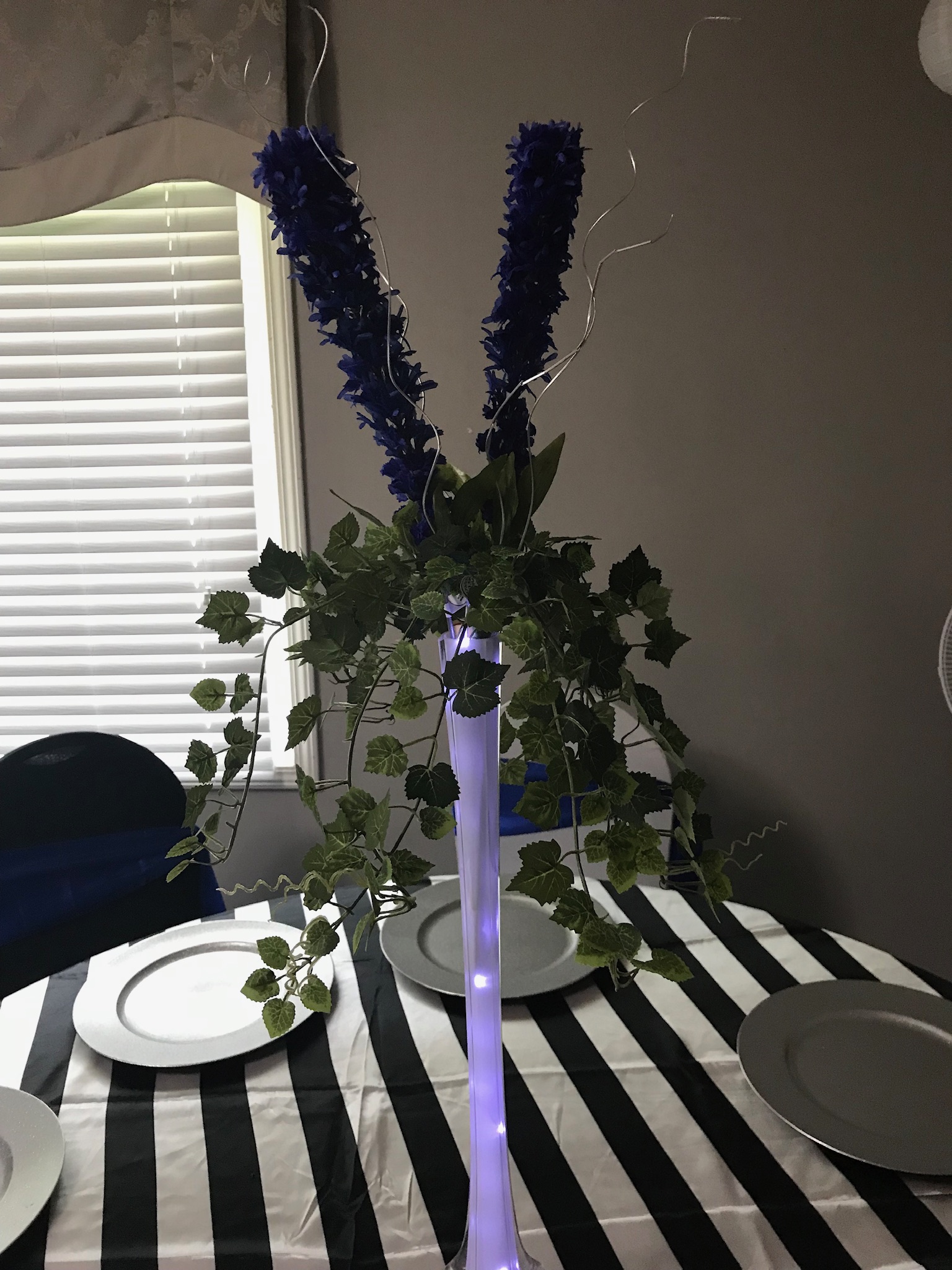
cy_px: 635
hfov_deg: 49.7
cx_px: 476
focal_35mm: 28
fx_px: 1027
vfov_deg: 63.4
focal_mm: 3.99
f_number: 1.8
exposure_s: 1/15
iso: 80
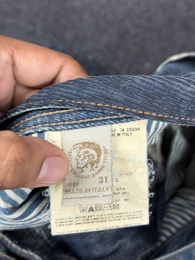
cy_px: 130
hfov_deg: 30.3
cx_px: 98
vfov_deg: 39.7
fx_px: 361
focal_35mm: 48
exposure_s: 1/50
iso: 64
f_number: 1.78
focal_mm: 6.76
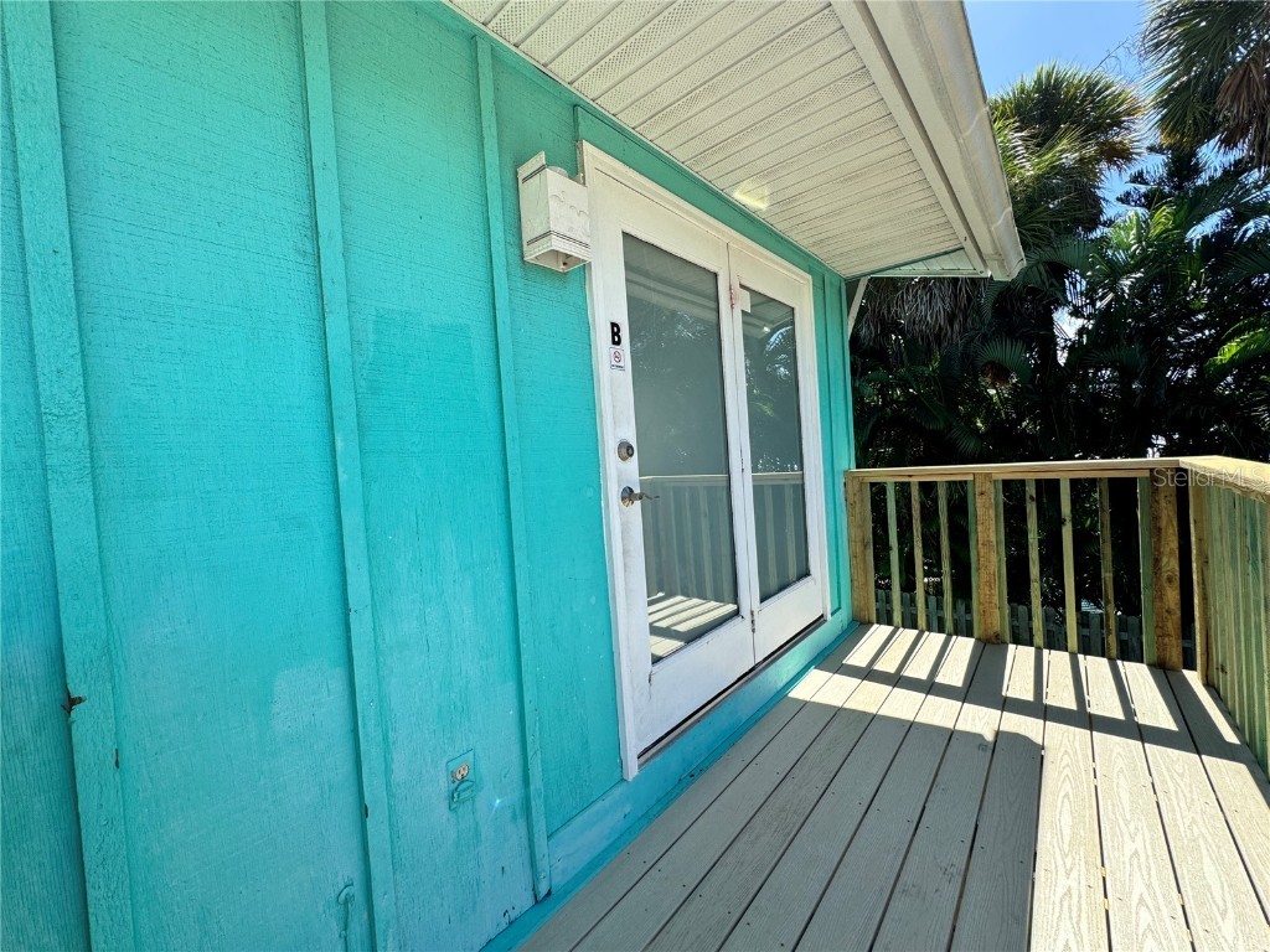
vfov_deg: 85.7
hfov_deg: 102.1
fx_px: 514
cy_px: 476
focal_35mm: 14
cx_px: 635
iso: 50
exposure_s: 1/620
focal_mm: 2.22
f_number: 2.2
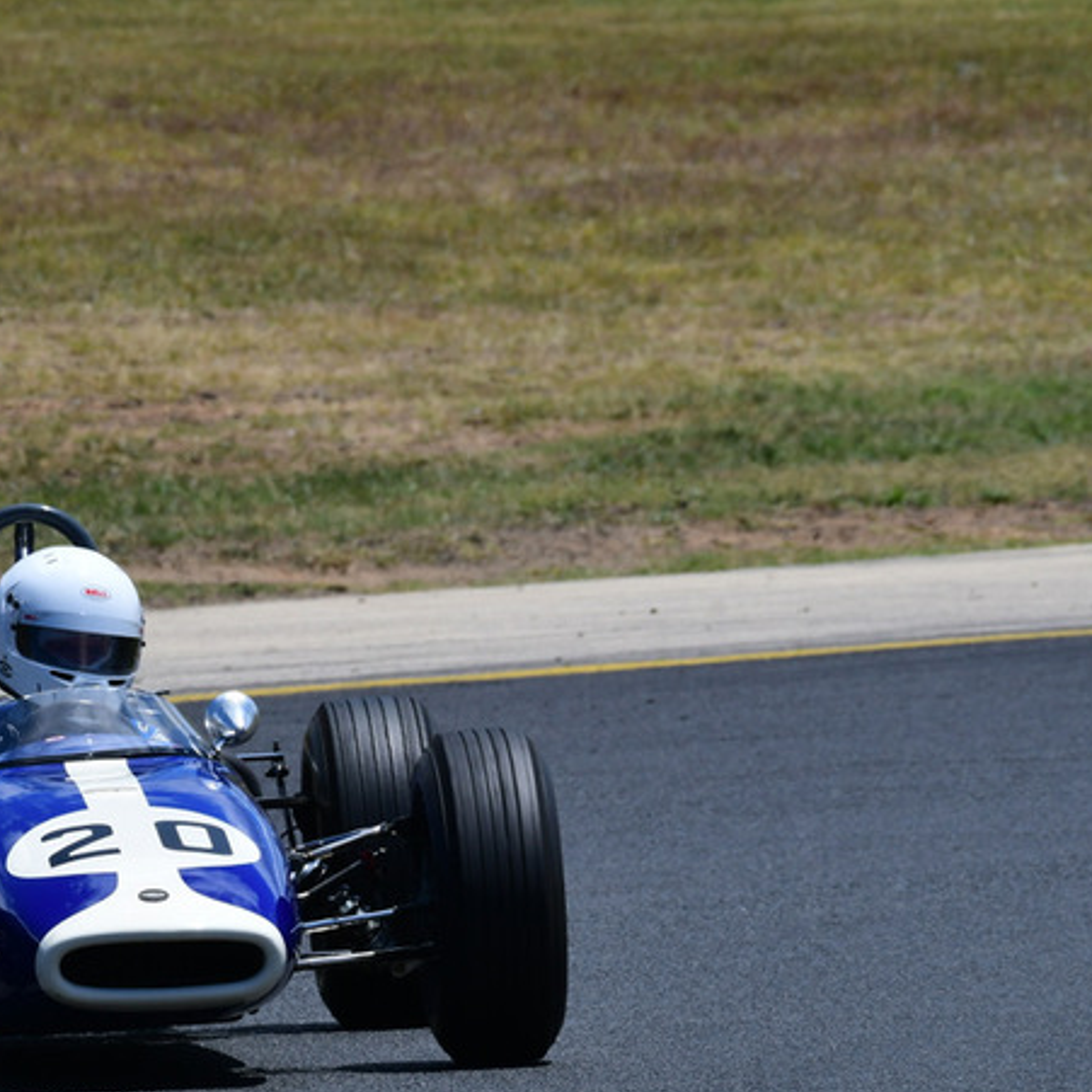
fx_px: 32264
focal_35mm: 904
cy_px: 644
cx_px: 215
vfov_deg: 1.9
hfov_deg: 1.9
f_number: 13
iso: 320
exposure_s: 1/640
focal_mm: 400
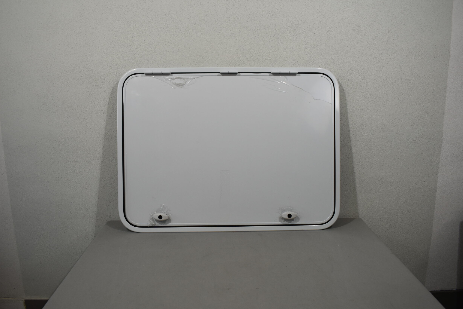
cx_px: 232
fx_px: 360
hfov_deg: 65.5
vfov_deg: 46.4
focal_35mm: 28
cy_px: 149
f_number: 5
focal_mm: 18
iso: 400
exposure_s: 1/250
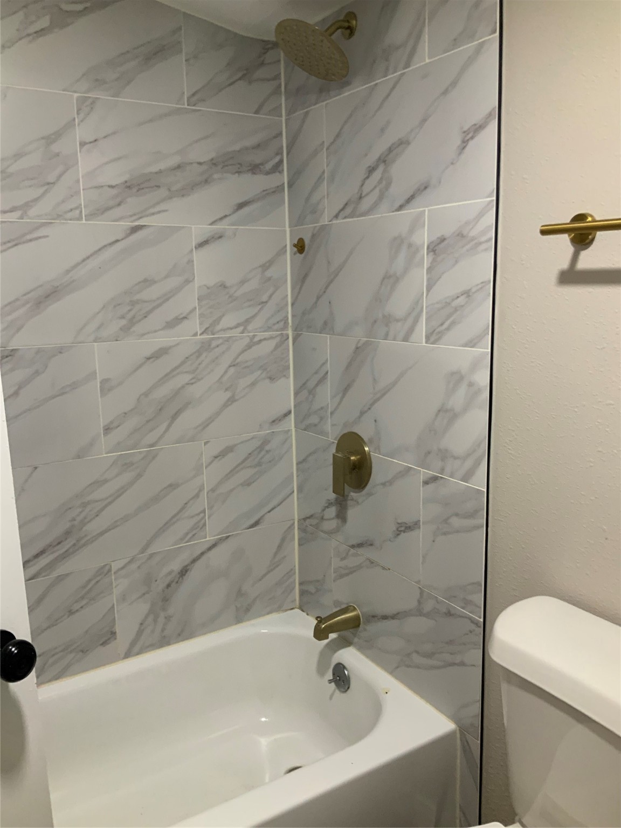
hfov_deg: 48.2
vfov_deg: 61.7
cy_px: 414
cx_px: 310
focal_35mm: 29
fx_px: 694
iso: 125
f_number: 1.8
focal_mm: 3
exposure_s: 1/60
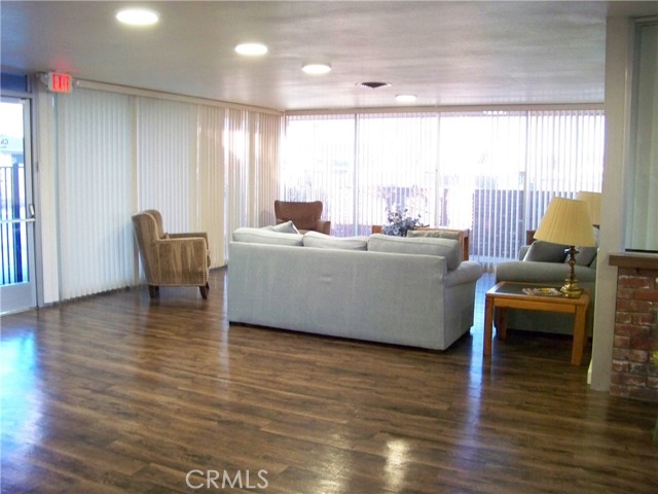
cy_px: 247
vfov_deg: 42.9
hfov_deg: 55.4
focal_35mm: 33
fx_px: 627
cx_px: 329
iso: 640
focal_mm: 5.85
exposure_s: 1/30
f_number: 2.8
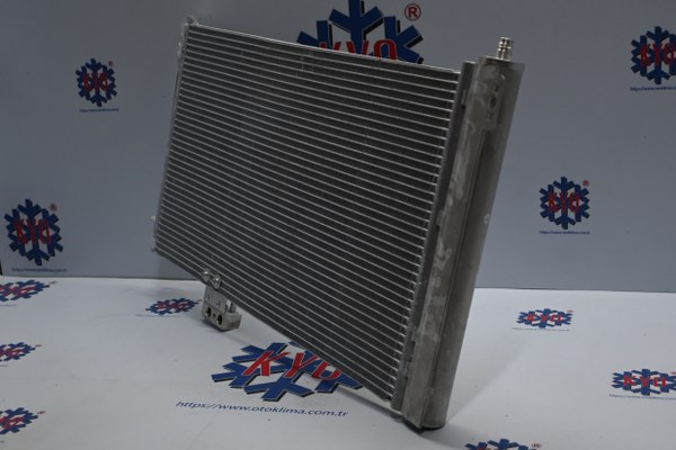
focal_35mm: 50
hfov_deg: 40.0
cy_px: 225
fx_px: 929
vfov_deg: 27.3
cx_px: 338
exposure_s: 1/125
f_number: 5
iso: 720
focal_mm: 33
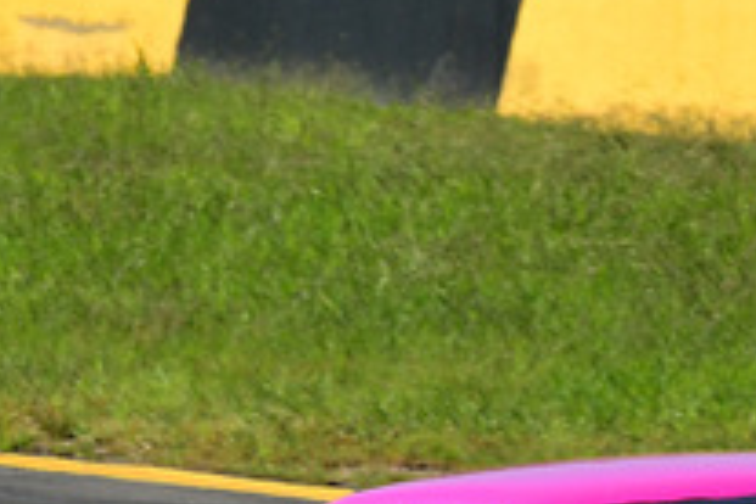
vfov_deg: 0.8
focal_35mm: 1800
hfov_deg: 1.1
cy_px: 365
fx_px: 37797
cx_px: 807
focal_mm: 310
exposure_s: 1/640
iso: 500
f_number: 13
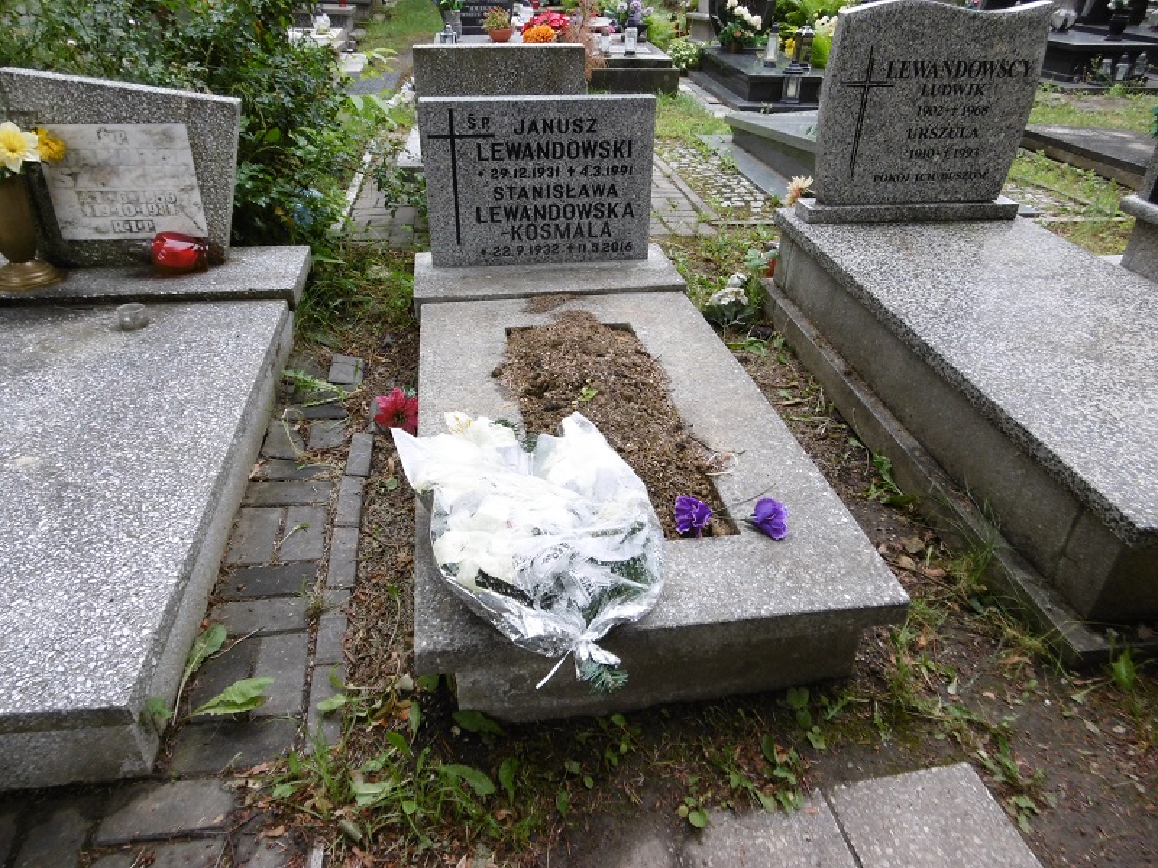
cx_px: 579
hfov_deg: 71.6
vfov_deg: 56.8
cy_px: 434
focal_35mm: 24
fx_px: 803
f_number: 3.1
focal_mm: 4.3
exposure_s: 1/100
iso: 100
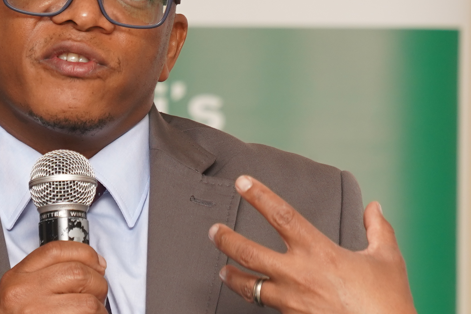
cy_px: 52
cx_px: 315
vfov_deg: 1.1
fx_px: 16395
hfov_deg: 1.6
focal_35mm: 1253
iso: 400
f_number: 5.6
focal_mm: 315
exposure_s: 1/200
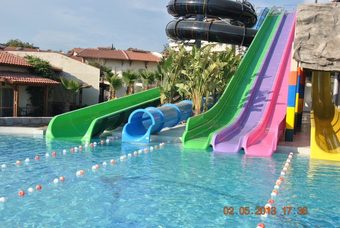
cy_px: 114
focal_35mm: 44
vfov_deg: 30.9
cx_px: 170
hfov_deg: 44.9
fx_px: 411
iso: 100
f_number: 8
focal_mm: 29
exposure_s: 1/250
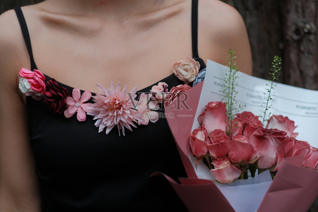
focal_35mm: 84
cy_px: 106
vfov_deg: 16.3
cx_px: 159
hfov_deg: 24.2
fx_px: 742
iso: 160
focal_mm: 56
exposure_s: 1/1000
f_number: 1.2
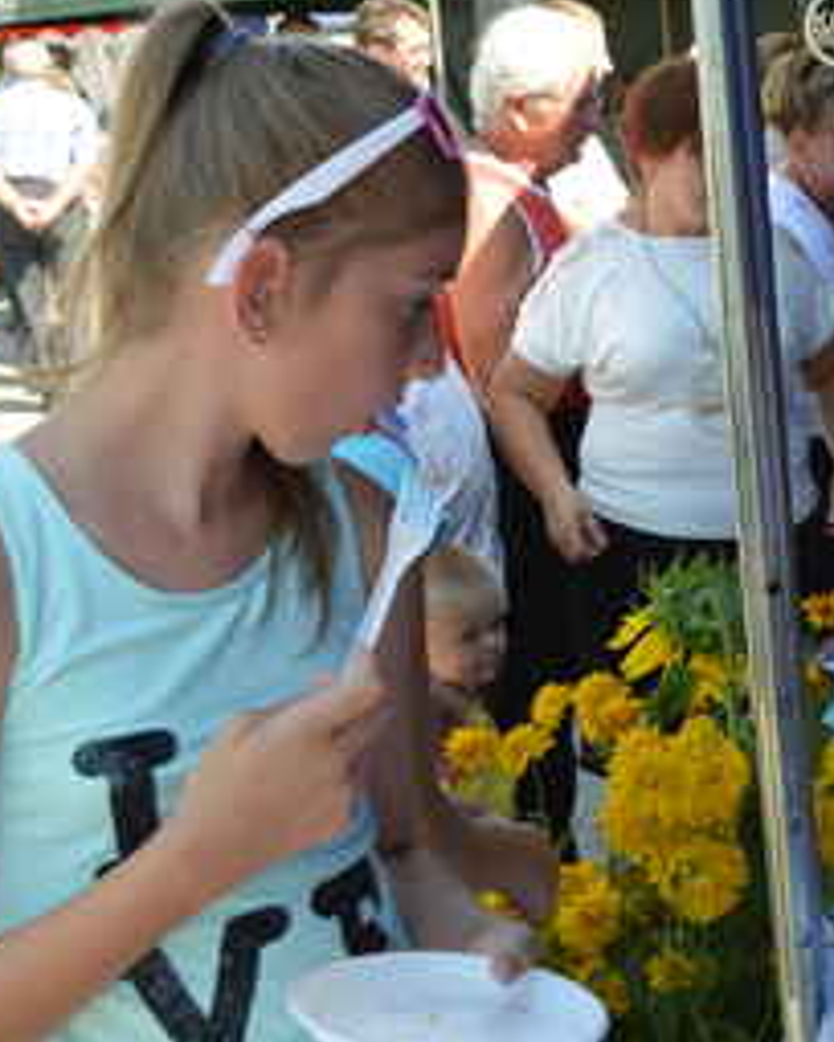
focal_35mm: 87
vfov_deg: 21.9
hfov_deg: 16.6
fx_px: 2684
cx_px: 1112
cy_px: 398
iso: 125
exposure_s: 1/125
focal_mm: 26
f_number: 5.6
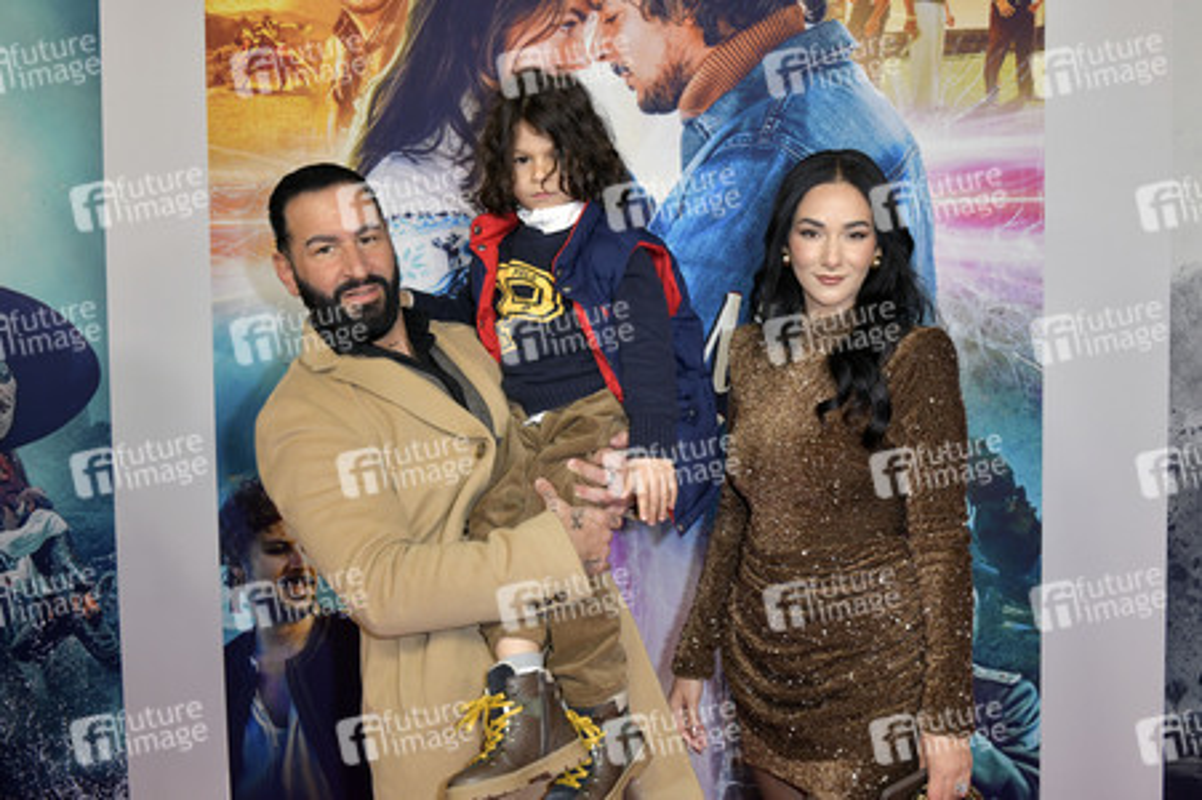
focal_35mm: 35
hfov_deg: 54.5
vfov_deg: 37.8
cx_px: 601
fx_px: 1168
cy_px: 400
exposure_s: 1/250
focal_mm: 35
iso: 1600
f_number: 9
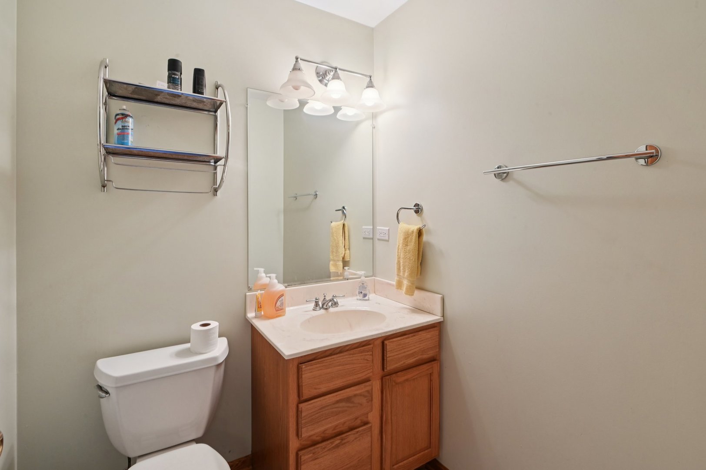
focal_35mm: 16
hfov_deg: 96.8
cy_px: 235
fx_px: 314
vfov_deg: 73.7
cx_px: 353
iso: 400
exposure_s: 1/13
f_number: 13
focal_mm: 16
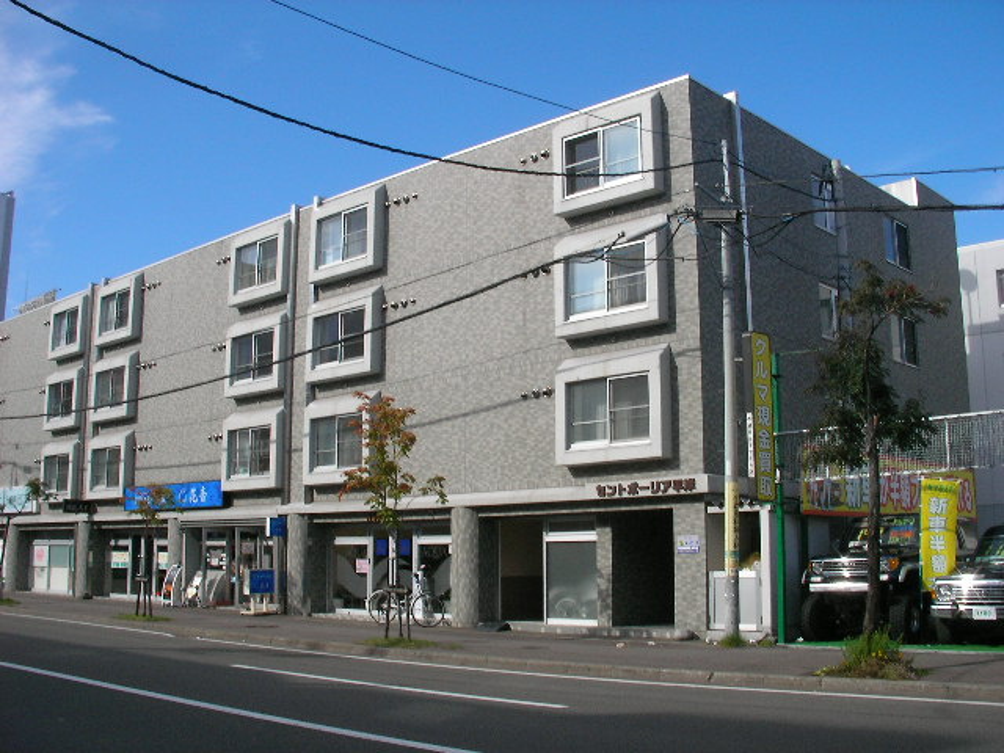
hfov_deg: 49.0
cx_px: 502
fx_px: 1102
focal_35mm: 38
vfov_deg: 37.7
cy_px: 376
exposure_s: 1/296
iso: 71
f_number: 5.6
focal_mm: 6.3
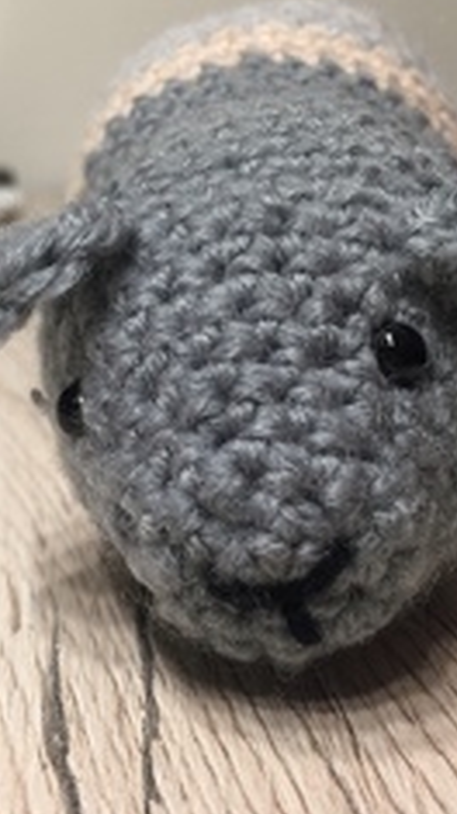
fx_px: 1014
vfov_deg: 43.7
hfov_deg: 25.3
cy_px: 398
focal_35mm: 47
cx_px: 158
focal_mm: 4.15
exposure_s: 1/33
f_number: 2.2
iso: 160
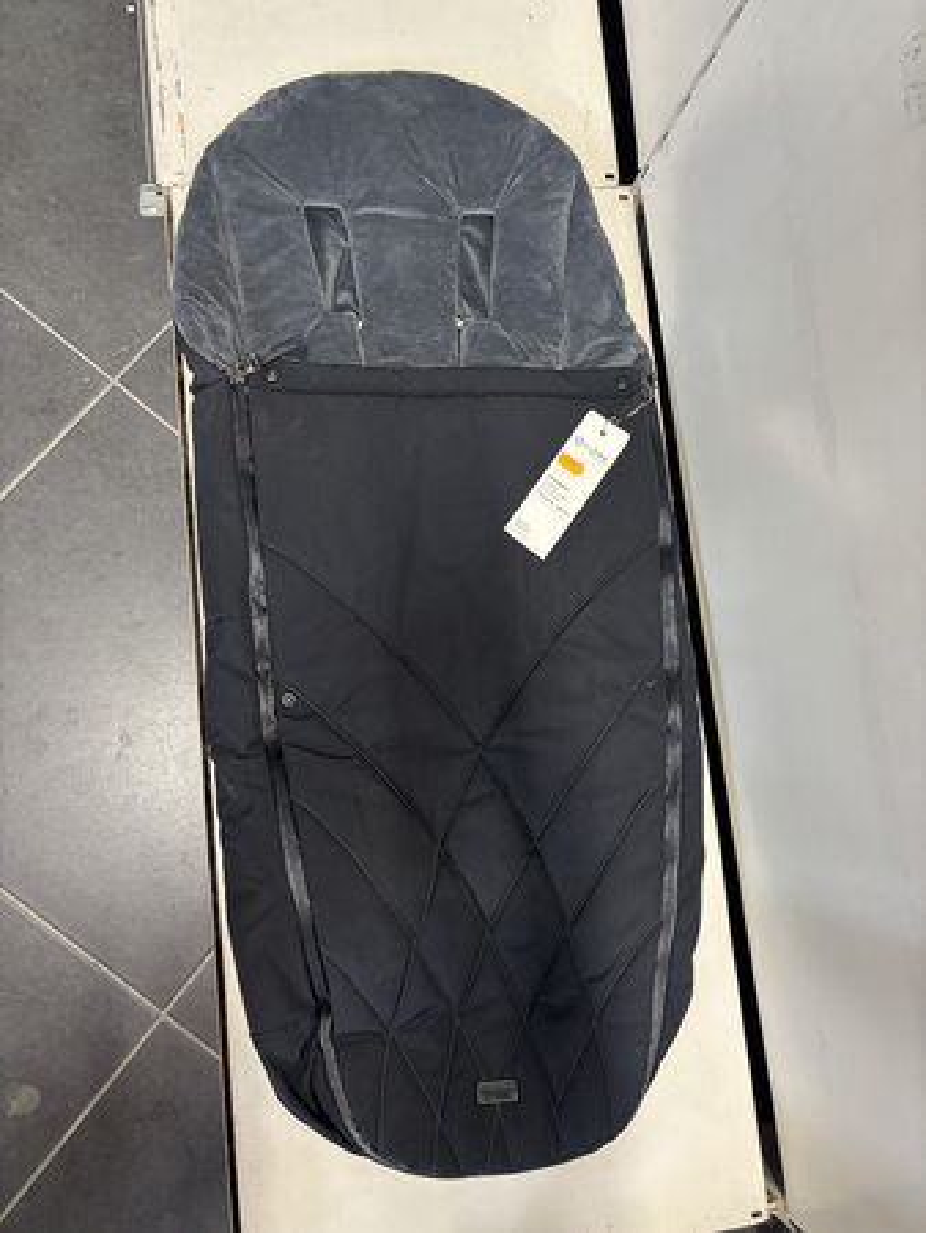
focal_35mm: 26
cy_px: 616
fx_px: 926
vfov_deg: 67.3
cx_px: 463
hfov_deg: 53.1
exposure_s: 1/50
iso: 160
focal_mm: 5.96
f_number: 1.6
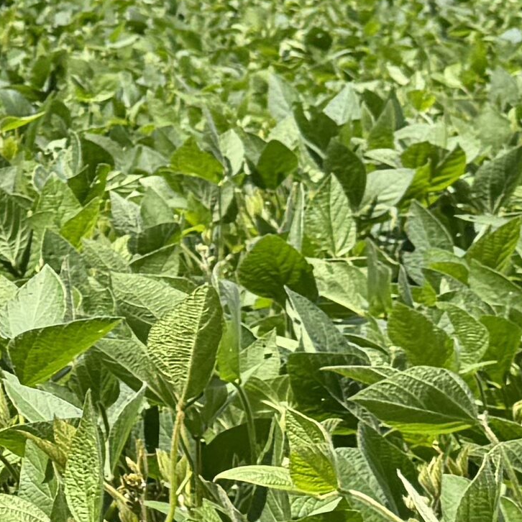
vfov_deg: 10.5
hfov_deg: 9.1
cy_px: 184
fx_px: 2849
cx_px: -847
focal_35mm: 167
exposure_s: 1/2415
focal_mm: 6.76
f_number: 1.78
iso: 80
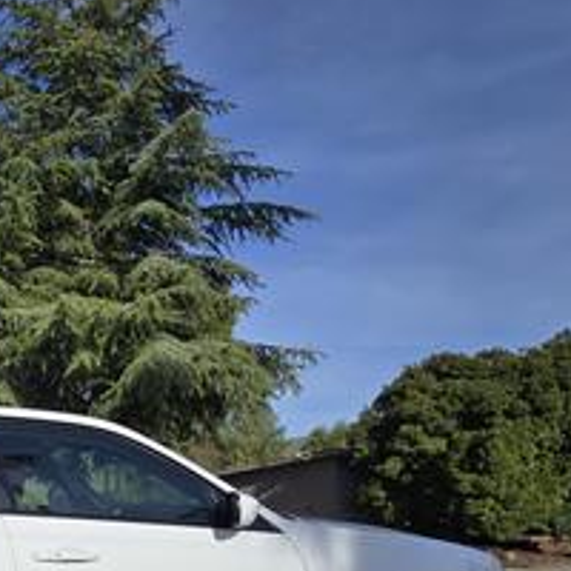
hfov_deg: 46.1
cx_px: -9
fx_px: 541
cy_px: 494
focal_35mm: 29
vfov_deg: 50.5
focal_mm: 2.2
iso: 50
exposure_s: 1/3194
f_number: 2.2
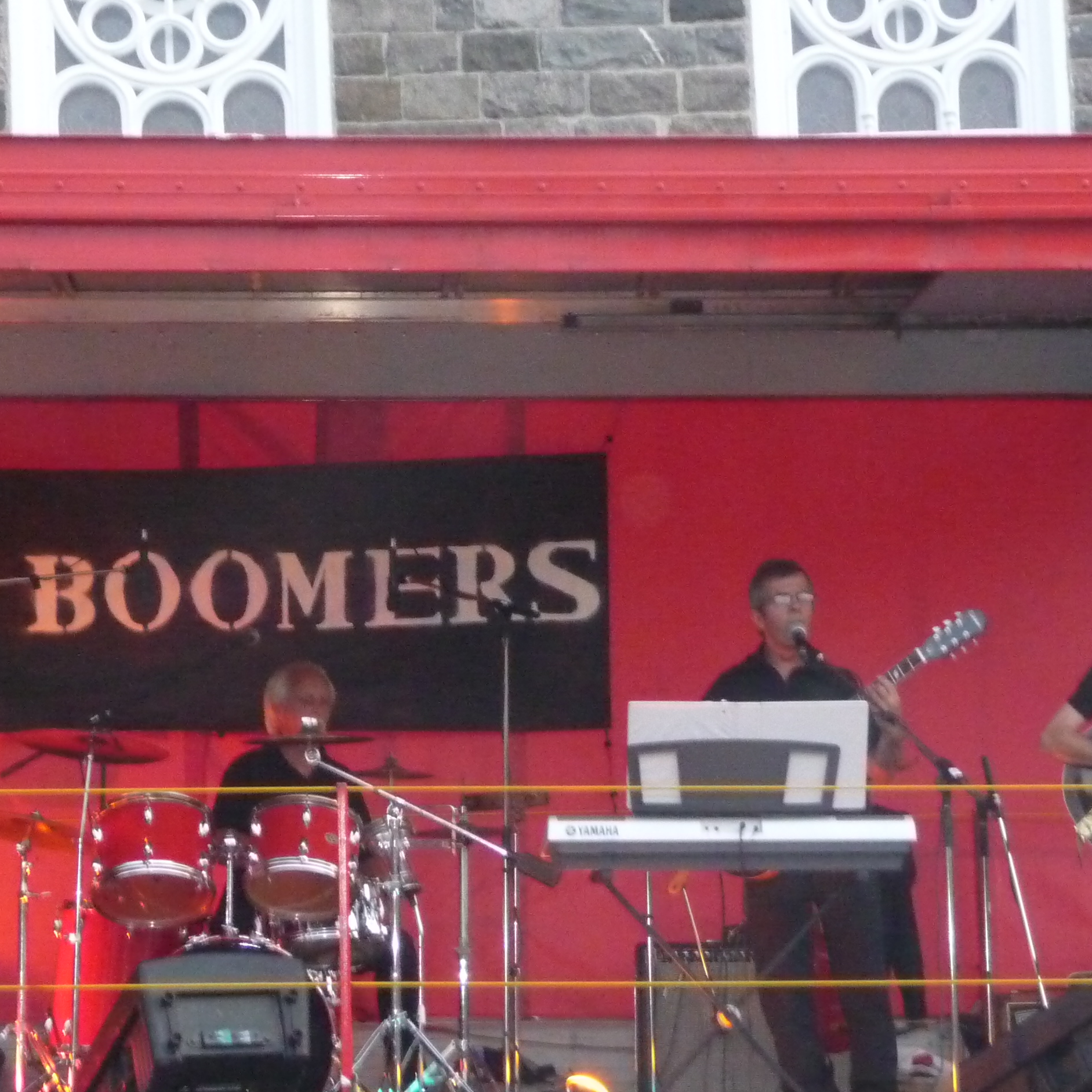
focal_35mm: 118
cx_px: 403
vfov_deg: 14.8
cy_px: 434
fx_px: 4211
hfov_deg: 14.8
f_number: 4.6
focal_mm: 13.1
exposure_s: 1/40
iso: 800
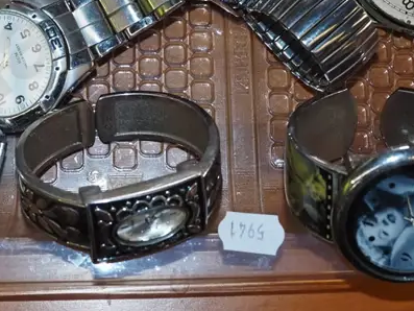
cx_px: 149
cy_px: -47
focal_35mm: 98
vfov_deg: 14.7
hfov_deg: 20.0
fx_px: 1172
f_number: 5.6
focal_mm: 19
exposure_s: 1/160
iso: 2500
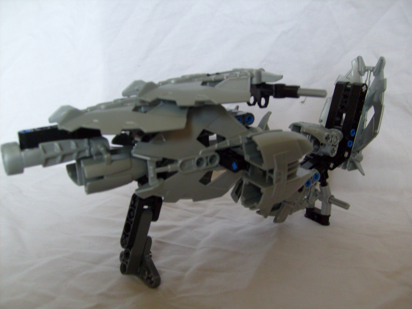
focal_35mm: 35
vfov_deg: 40.7
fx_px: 417
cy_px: 154
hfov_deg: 52.6
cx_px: 206
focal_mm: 5.8
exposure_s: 1/30
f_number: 2.8
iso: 100
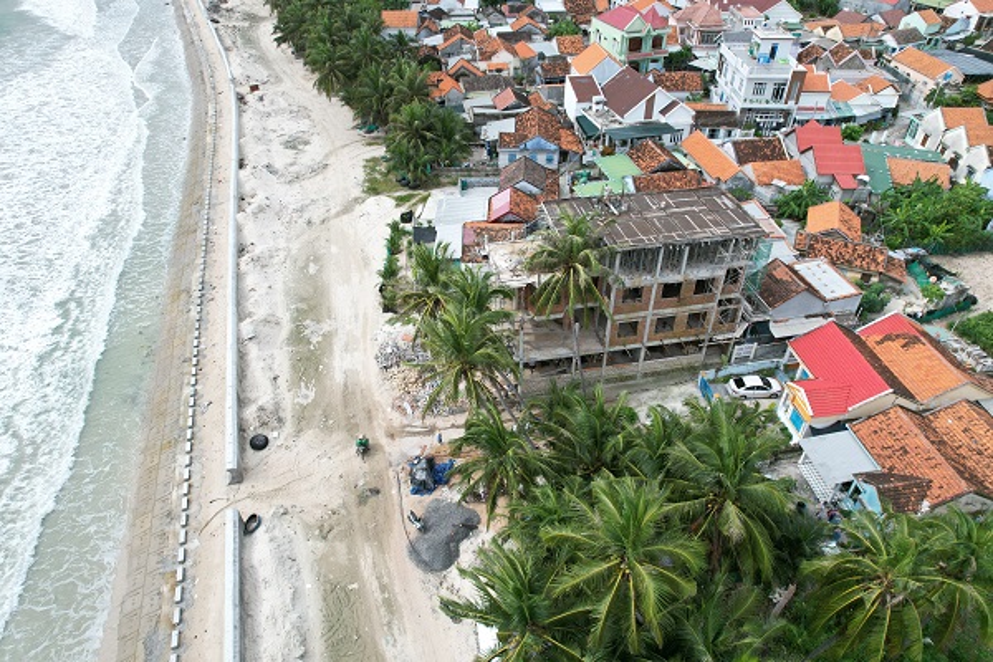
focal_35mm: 22
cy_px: 331
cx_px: 496
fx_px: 607
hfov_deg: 78.6
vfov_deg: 57.2
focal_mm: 8.38
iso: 100
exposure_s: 1/800
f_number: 2.8
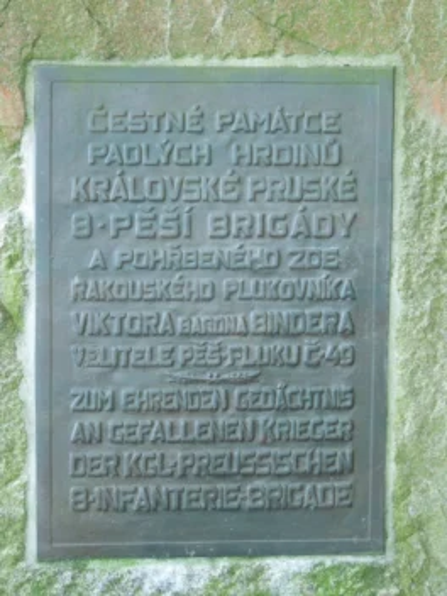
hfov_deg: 14.0
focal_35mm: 106
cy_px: 298
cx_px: 224
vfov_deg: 18.5
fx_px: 1825
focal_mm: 19.1
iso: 400
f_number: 4.7
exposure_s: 1/40
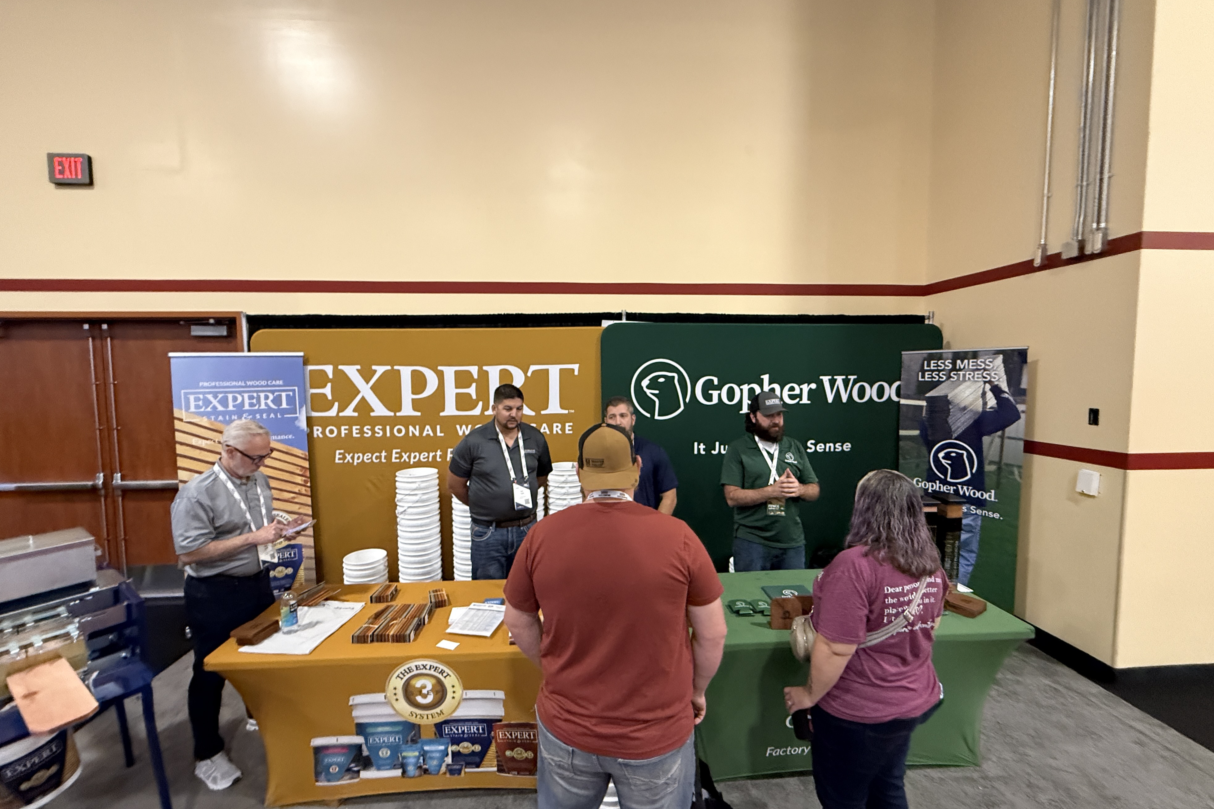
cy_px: 411
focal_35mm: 15
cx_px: 600
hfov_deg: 100.4
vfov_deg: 77.3
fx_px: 506
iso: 640
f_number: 2.2
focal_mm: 2.22
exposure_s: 1/60
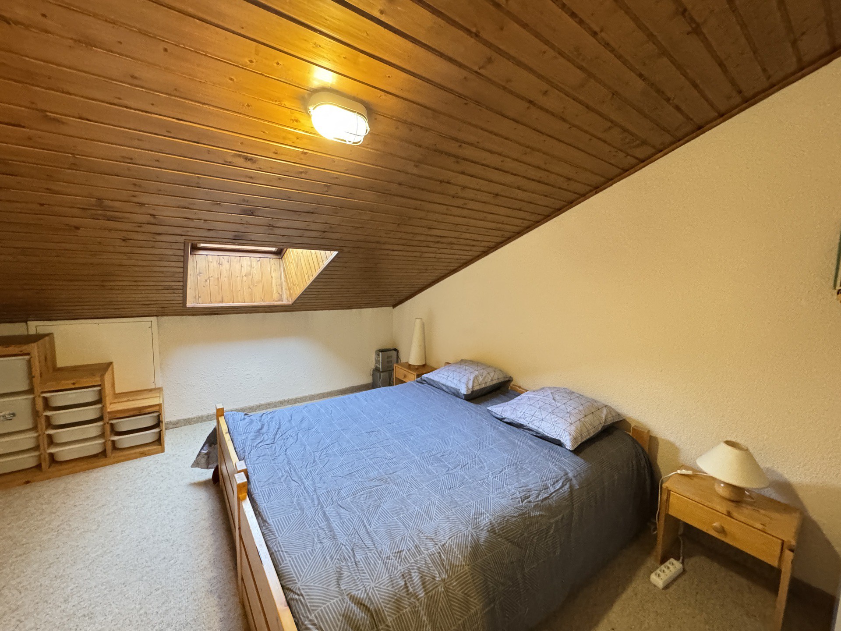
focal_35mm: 14
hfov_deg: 102.1
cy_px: 316
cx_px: 420
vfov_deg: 85.7
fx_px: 340
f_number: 2.2
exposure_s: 1/33
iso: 1000
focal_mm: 2.22
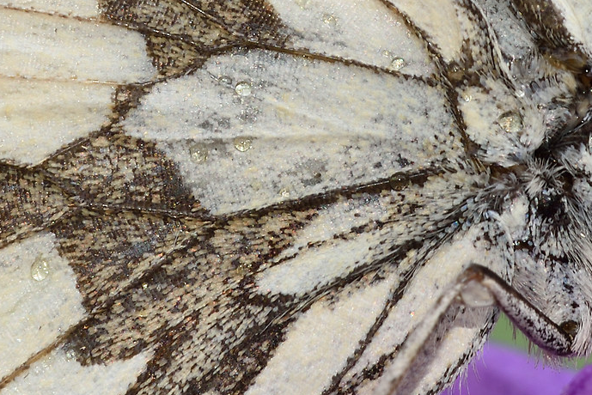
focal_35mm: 627
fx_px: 10314
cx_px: 168
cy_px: 96
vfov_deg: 2.2
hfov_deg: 3.3
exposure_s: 1/2.5
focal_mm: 180
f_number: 18
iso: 100
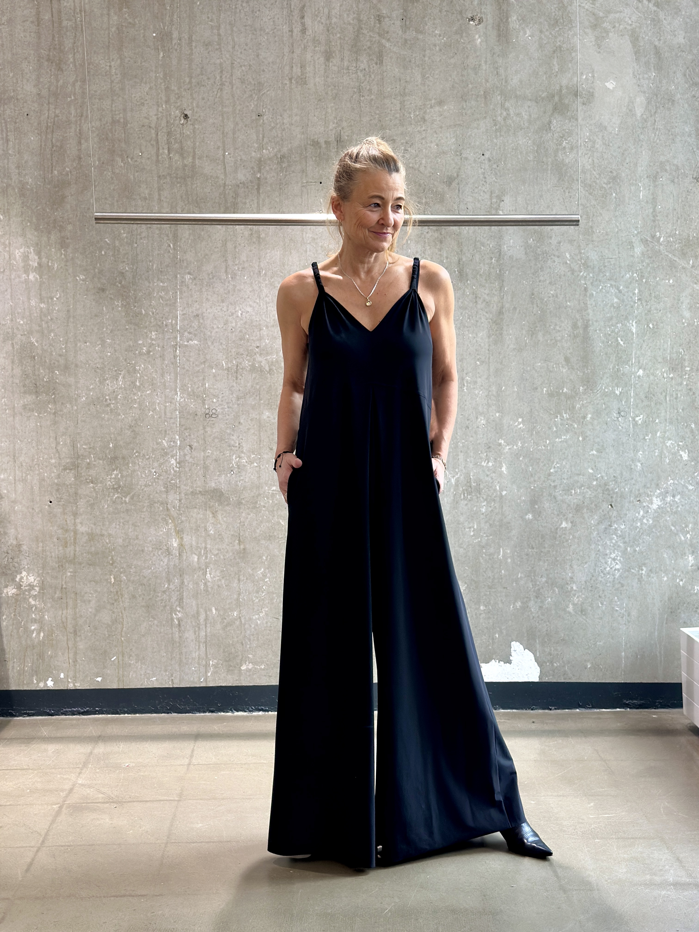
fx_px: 1292
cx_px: 350
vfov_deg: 39.7
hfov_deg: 30.3
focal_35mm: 48
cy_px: 466
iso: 160
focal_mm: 6.86
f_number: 1.78
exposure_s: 1/100
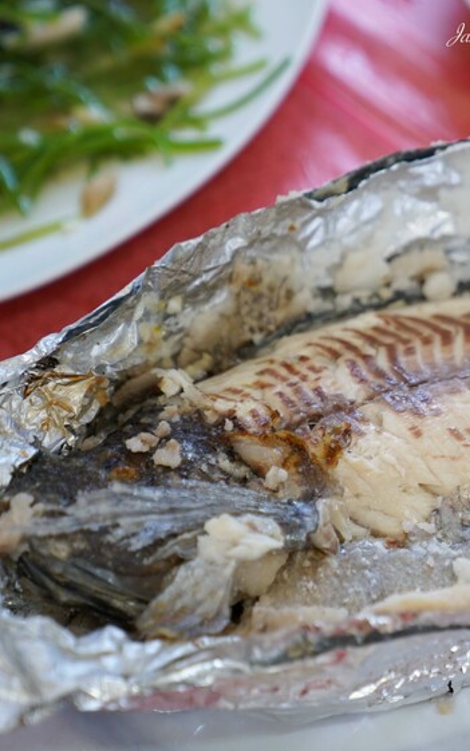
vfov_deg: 19.3
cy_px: 376
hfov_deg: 12.0
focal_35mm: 108
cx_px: 494
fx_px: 2212
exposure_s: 1/80
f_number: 2.8
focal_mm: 70
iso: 320
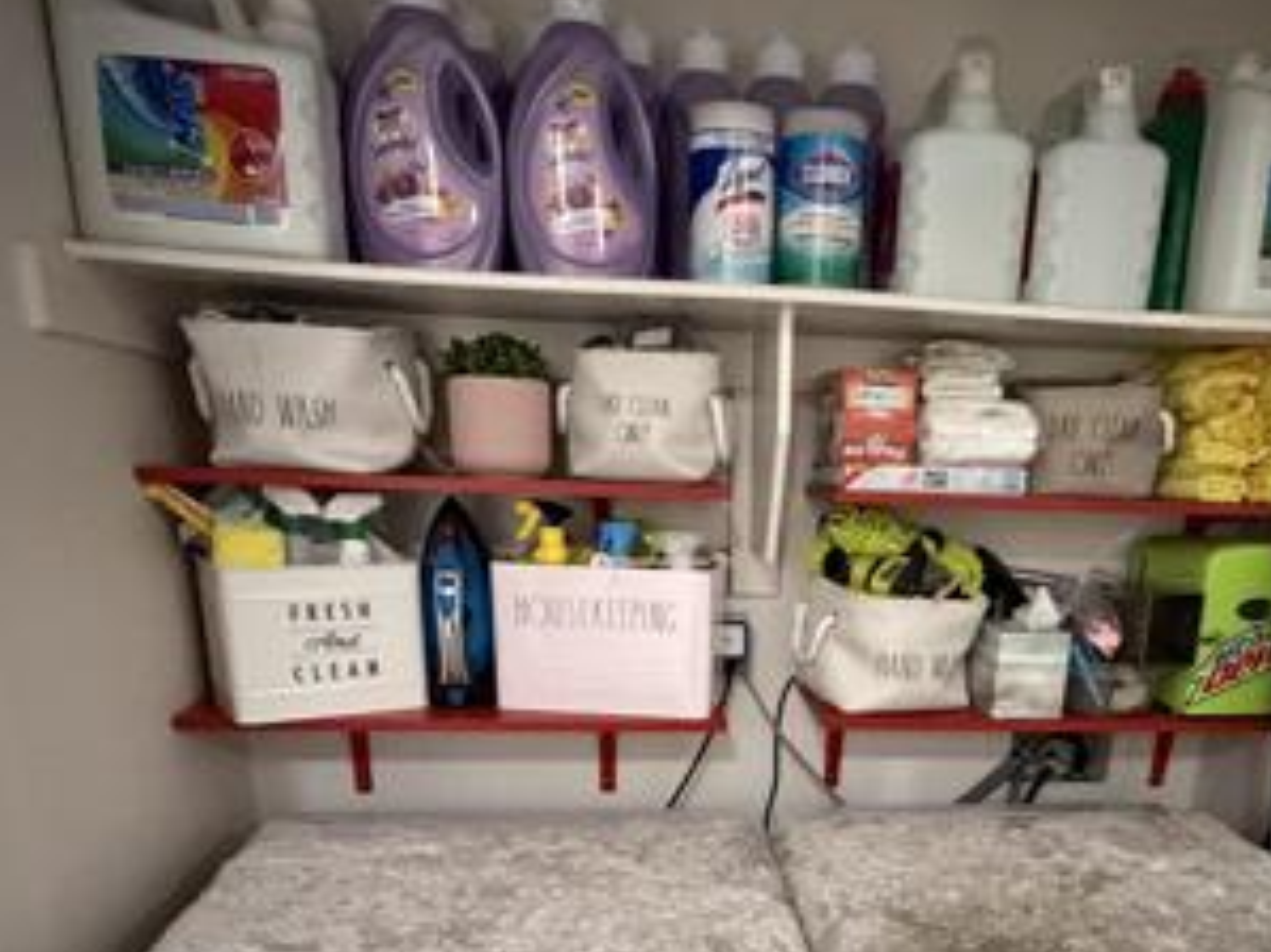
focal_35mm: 30
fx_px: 1101
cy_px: 842
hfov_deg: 59.4
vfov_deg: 43.1
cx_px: 778
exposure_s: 1/40
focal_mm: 2.22
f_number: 2.2
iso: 1000
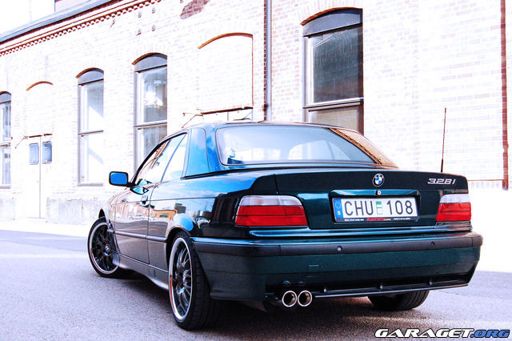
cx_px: 256
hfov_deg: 42.3
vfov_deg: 28.9
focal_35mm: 46
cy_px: 170
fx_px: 661
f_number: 13
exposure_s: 1/320
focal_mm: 31
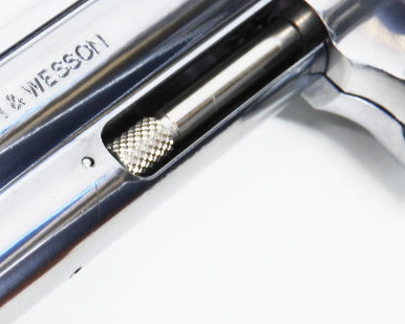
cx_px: 12
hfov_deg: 11.1
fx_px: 2062
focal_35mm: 172
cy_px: 183
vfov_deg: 9.0
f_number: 5
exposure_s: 1/25
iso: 200
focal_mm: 15.2
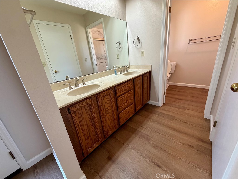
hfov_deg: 102.1
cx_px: 119
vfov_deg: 85.7
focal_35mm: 14
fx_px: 96
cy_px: 90
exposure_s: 1/60
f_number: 2.2
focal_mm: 2.22
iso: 200
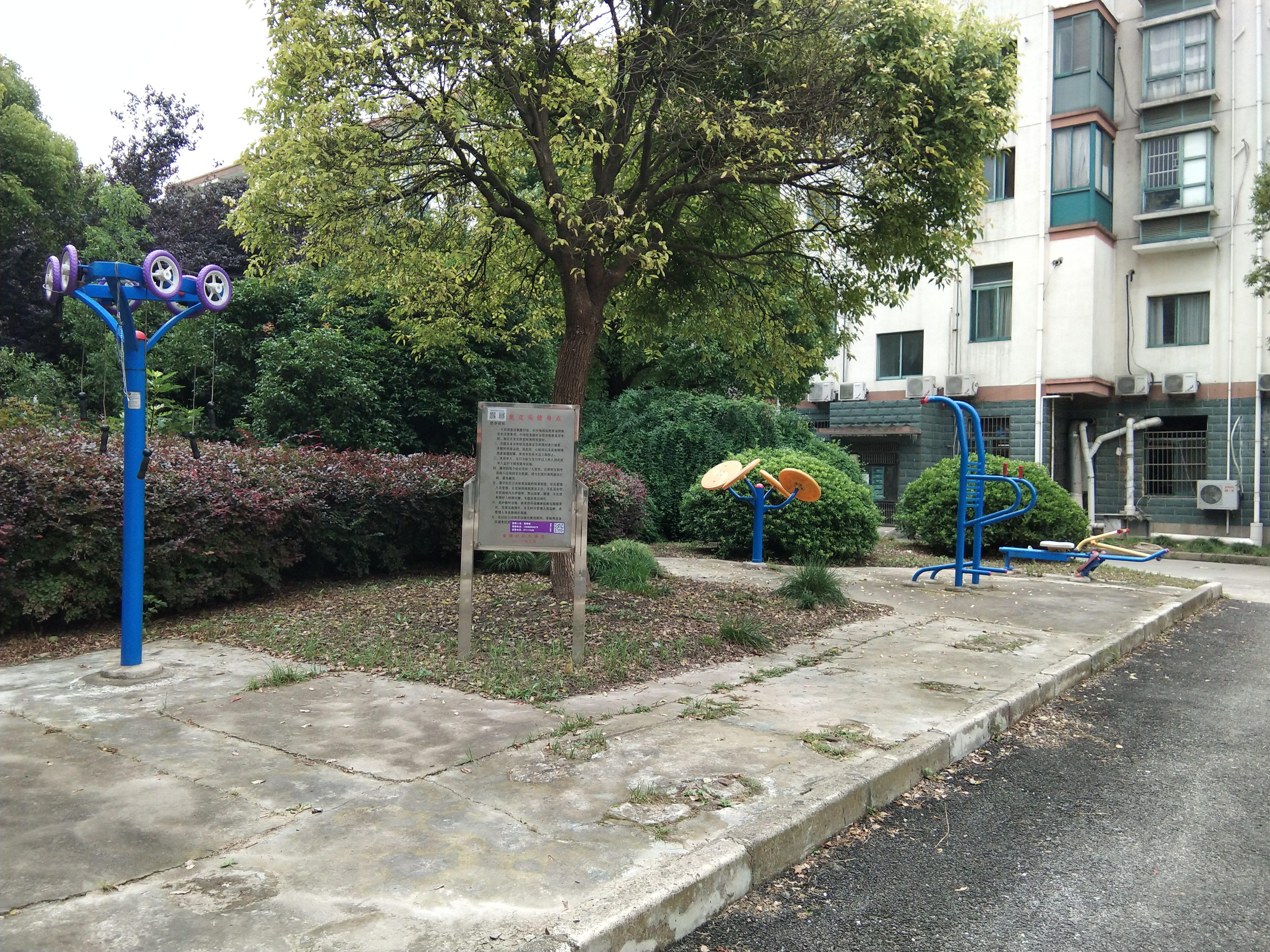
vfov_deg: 45.4
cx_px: 635
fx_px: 1137
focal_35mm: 31
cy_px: 476
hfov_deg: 58.4
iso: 80
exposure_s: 1/100
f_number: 2.2
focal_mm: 3.69
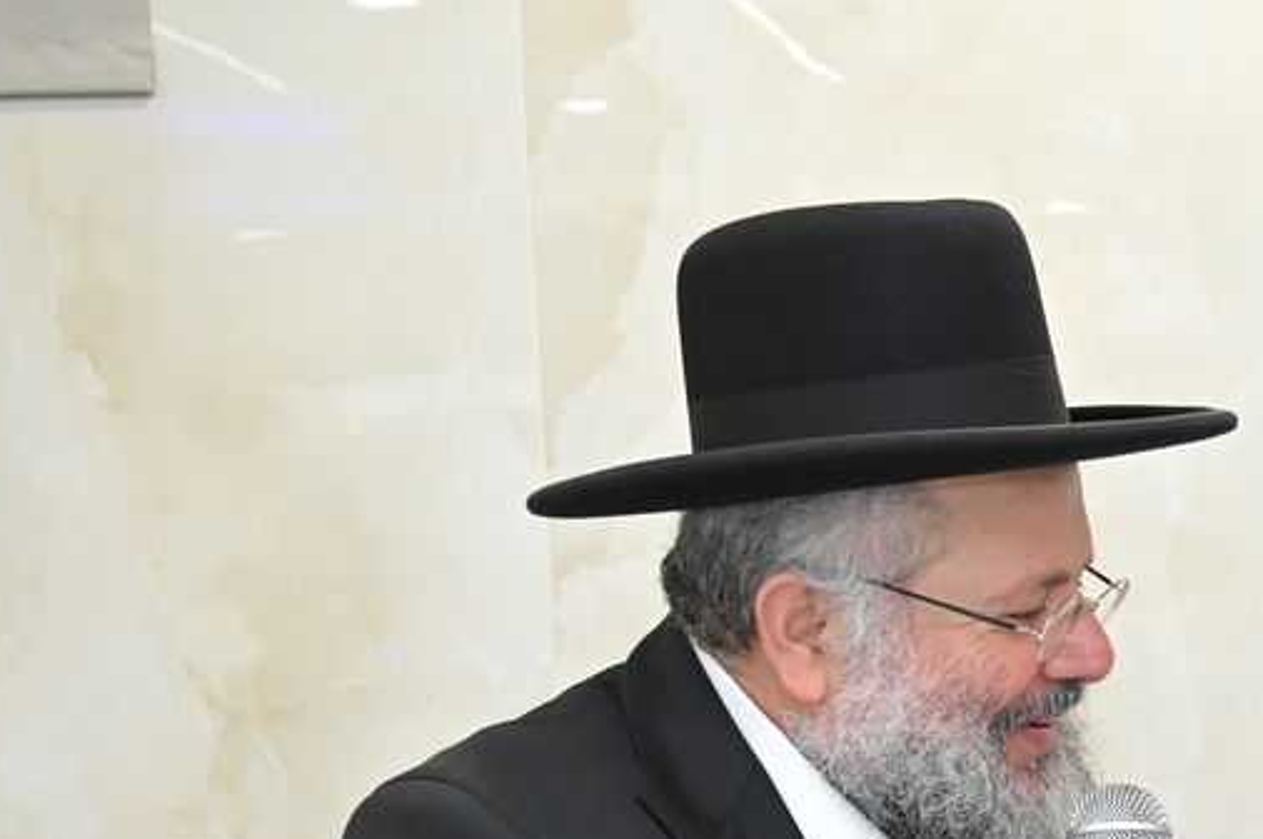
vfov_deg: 12.2
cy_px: 1157
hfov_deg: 17.9
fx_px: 3784
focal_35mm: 108
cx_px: 1555
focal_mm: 39
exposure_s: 1/200
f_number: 5.6
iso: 3200
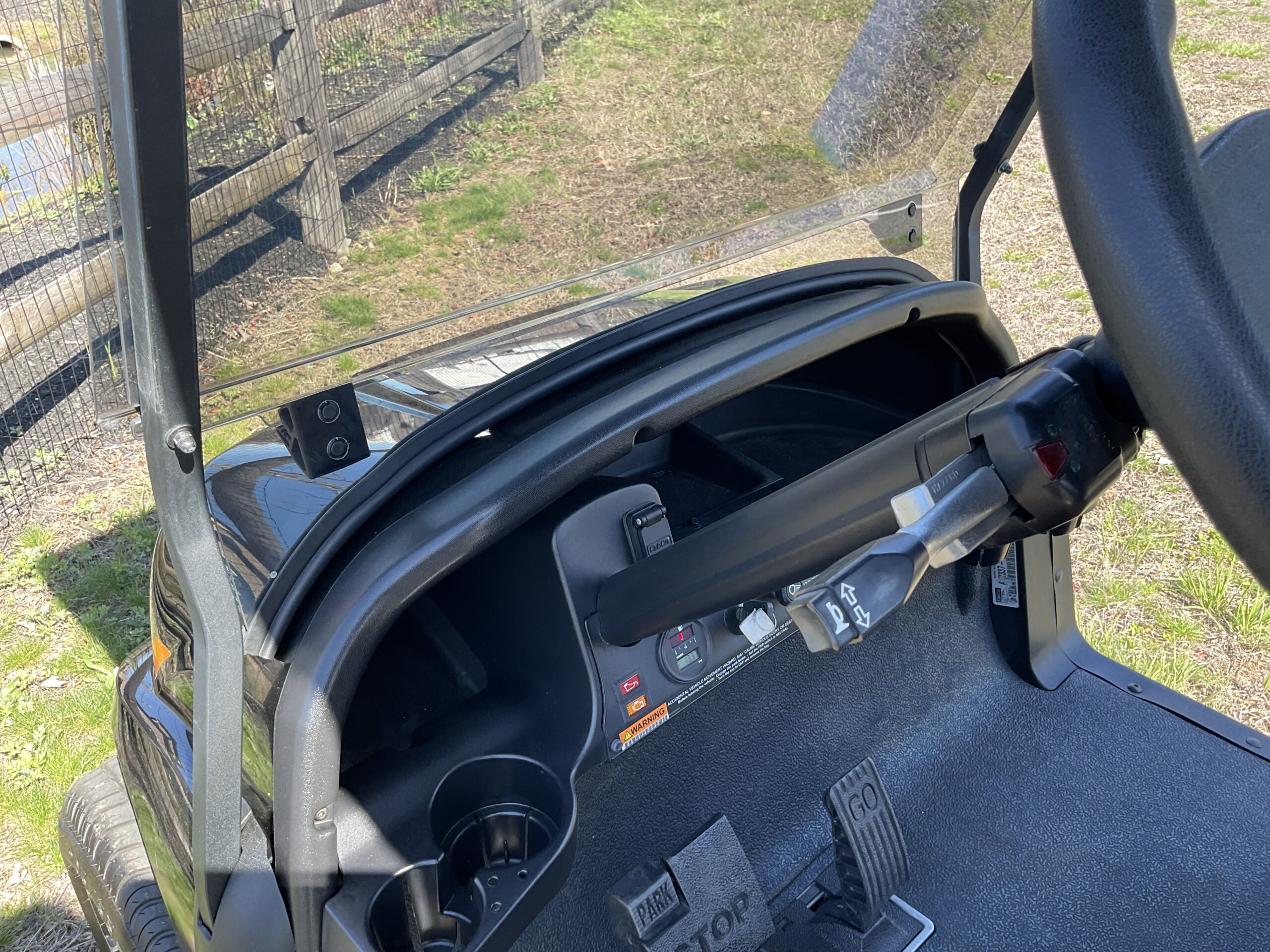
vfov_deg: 48.2
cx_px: 635
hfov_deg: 61.7
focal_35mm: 29
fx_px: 1064
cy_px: 476
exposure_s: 1/120
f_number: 1.8
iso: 20
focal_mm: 3
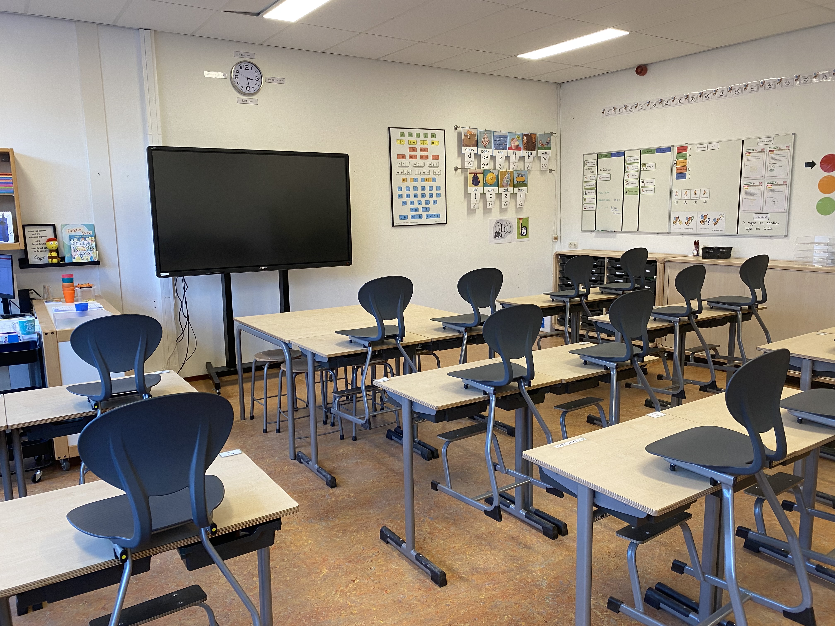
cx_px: 418
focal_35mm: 26
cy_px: 313
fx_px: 627
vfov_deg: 53.1
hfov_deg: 67.3
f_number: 1.8
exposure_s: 1/50
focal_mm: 4.25
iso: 80
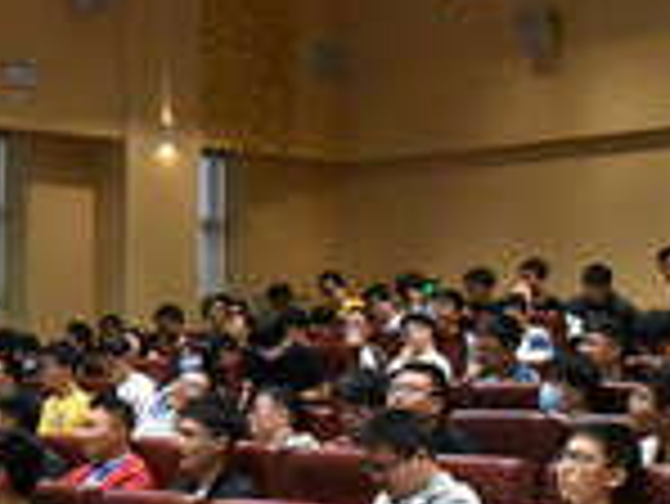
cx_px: -378
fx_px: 1801
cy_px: 310
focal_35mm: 93
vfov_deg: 15.9
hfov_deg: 18.3
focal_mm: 24
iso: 10000
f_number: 7.1
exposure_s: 1/200
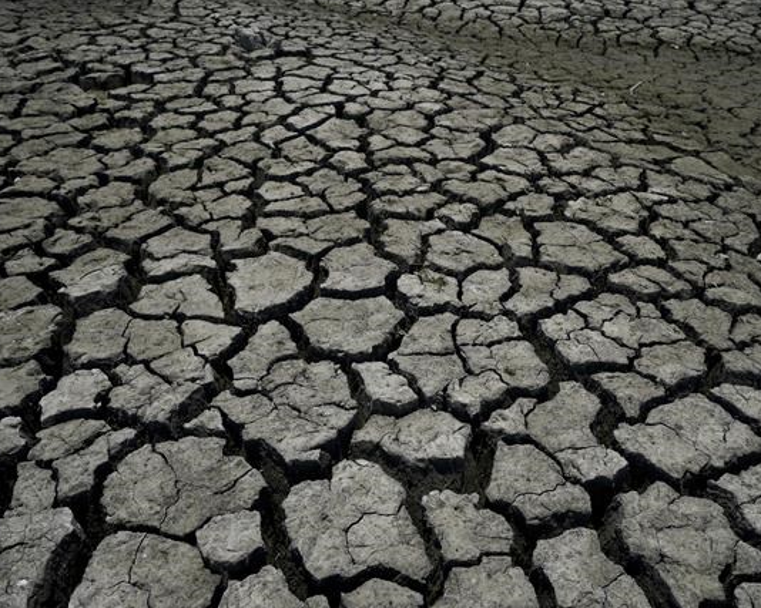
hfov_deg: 55.6
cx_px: 418
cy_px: 301
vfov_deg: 45.8
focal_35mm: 32
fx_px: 721
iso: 200
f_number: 6.3
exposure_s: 1/2000
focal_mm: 28
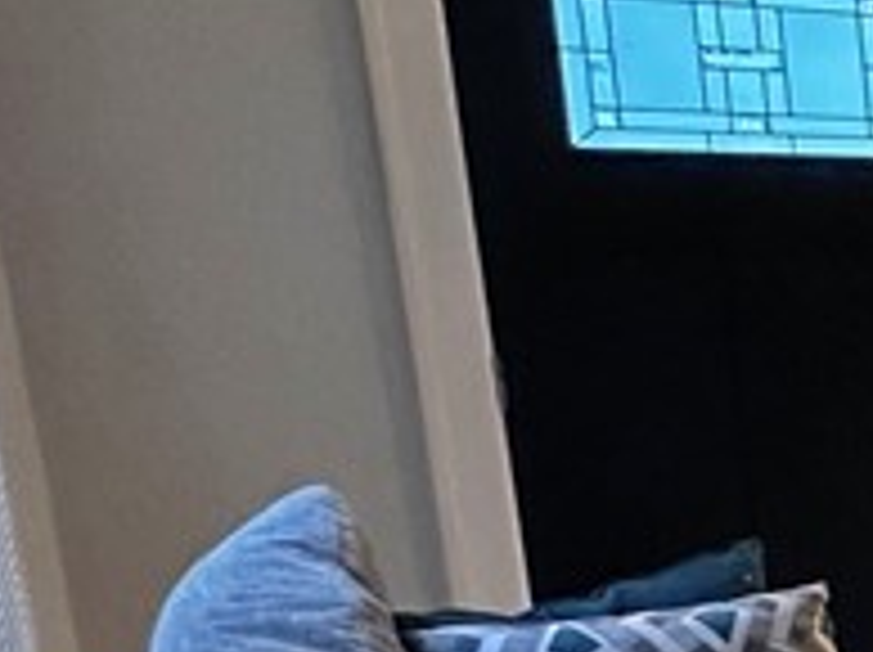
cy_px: 567
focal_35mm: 74
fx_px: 1864
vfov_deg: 19.5
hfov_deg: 14.9
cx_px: 2120
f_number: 2.2
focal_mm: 2.22
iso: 640
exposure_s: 1/60
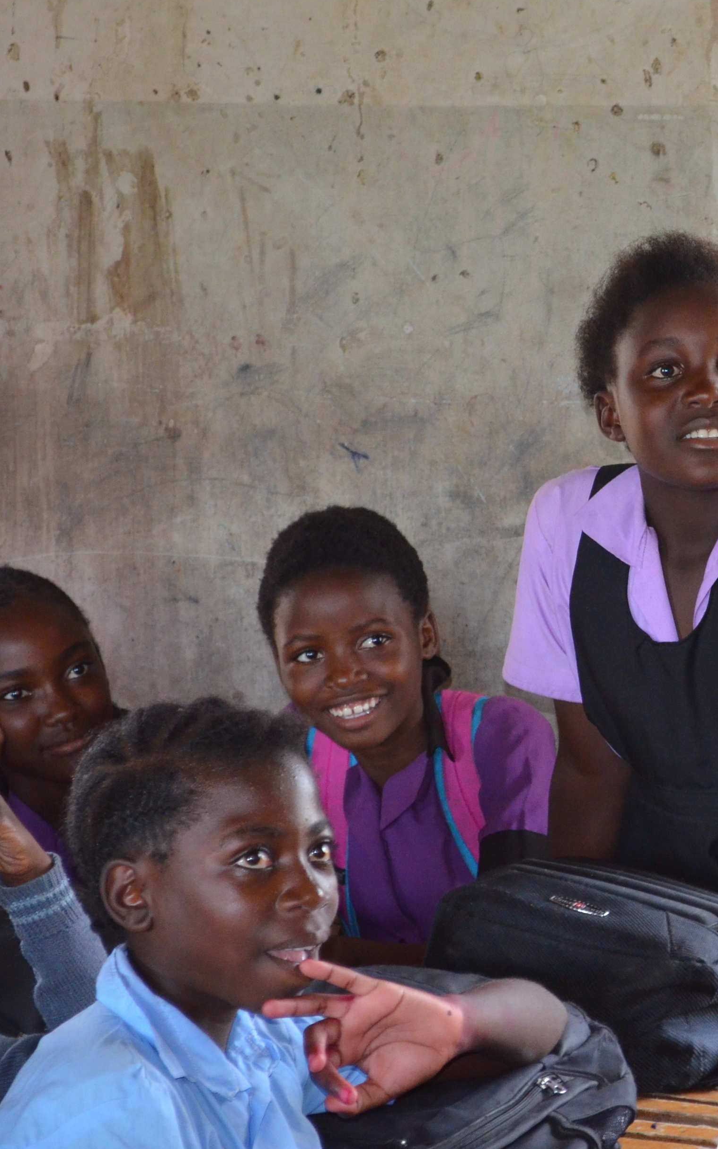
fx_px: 4000
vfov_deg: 16.3
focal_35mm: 128
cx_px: 798
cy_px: 574
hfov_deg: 10.1
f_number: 5.6
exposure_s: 1/60
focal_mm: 55
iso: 2000
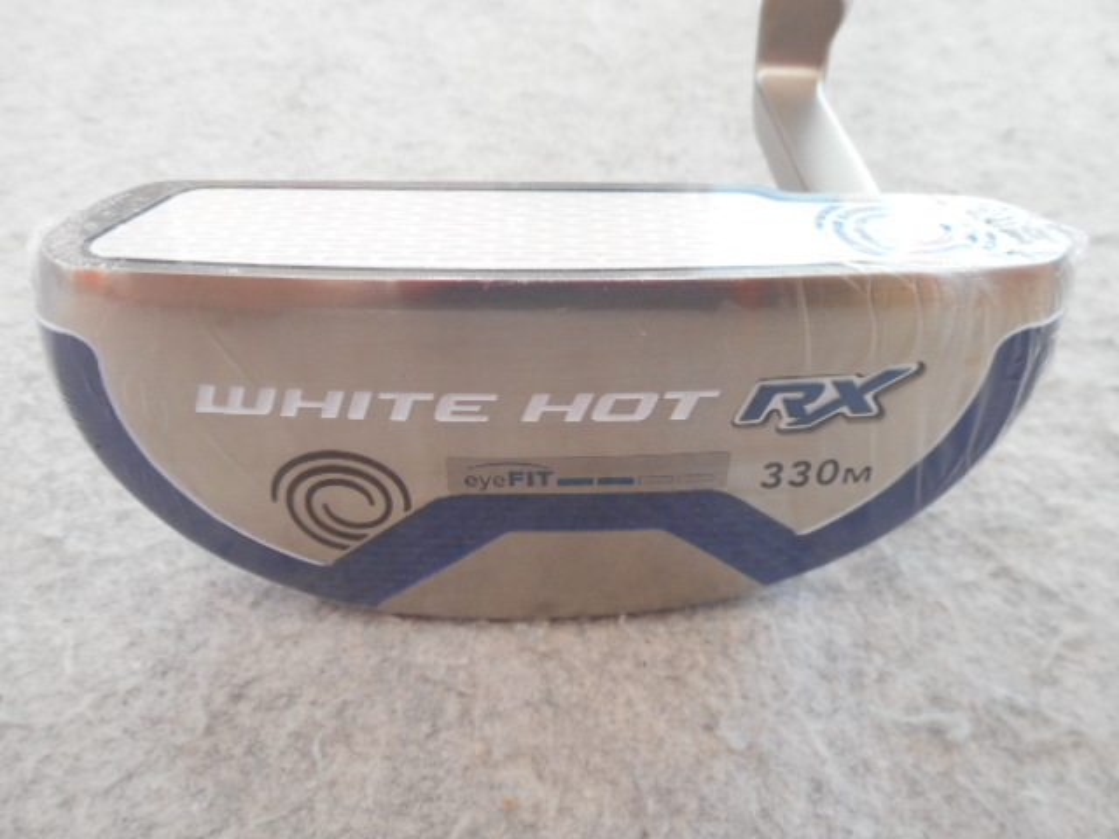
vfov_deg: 48.2
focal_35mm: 29
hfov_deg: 61.7
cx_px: 560
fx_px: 937
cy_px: 420
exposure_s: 1/30
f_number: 4
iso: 140
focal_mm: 5.2
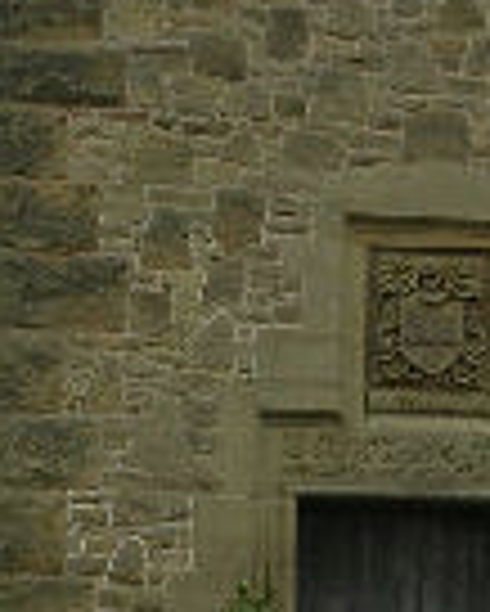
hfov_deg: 9.3
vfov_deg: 11.5
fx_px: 3024
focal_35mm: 167
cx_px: 328
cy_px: 389
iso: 50
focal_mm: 5.8
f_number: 8.5
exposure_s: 1/51.6
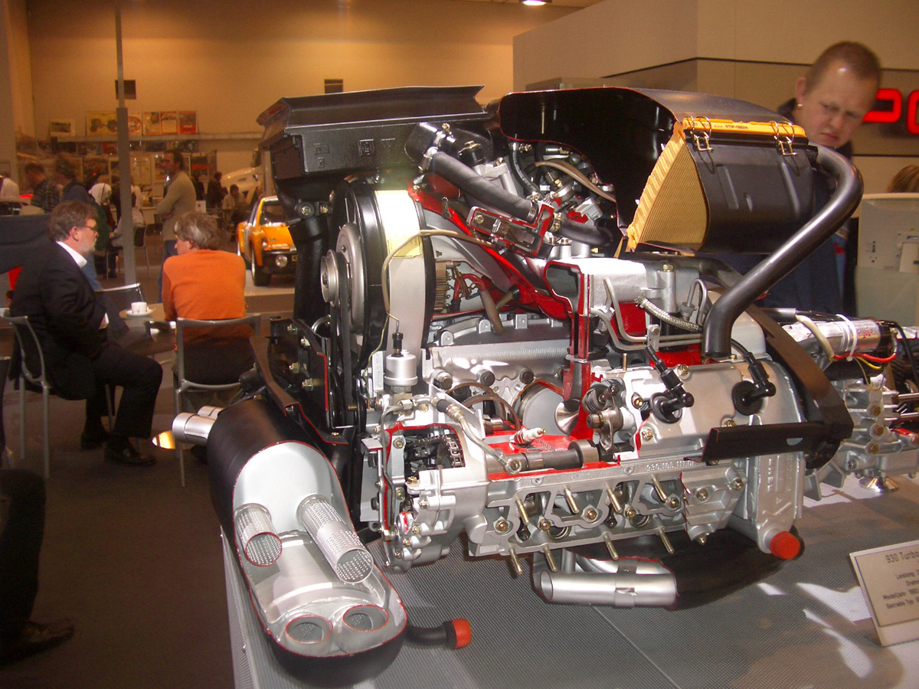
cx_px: 460
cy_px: 344
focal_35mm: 35
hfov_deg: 52.6
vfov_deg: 40.7
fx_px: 929
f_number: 2.6
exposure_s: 1/60
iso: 100
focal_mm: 5.8
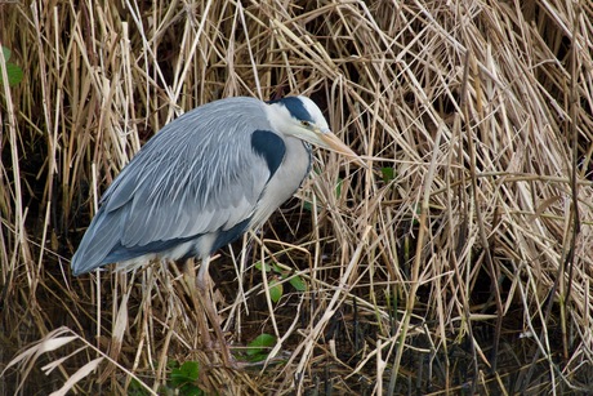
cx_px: 296
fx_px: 5948
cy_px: 198
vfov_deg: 3.8
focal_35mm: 361
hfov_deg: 5.7
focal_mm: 132.24
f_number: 4
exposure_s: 1/400
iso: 400
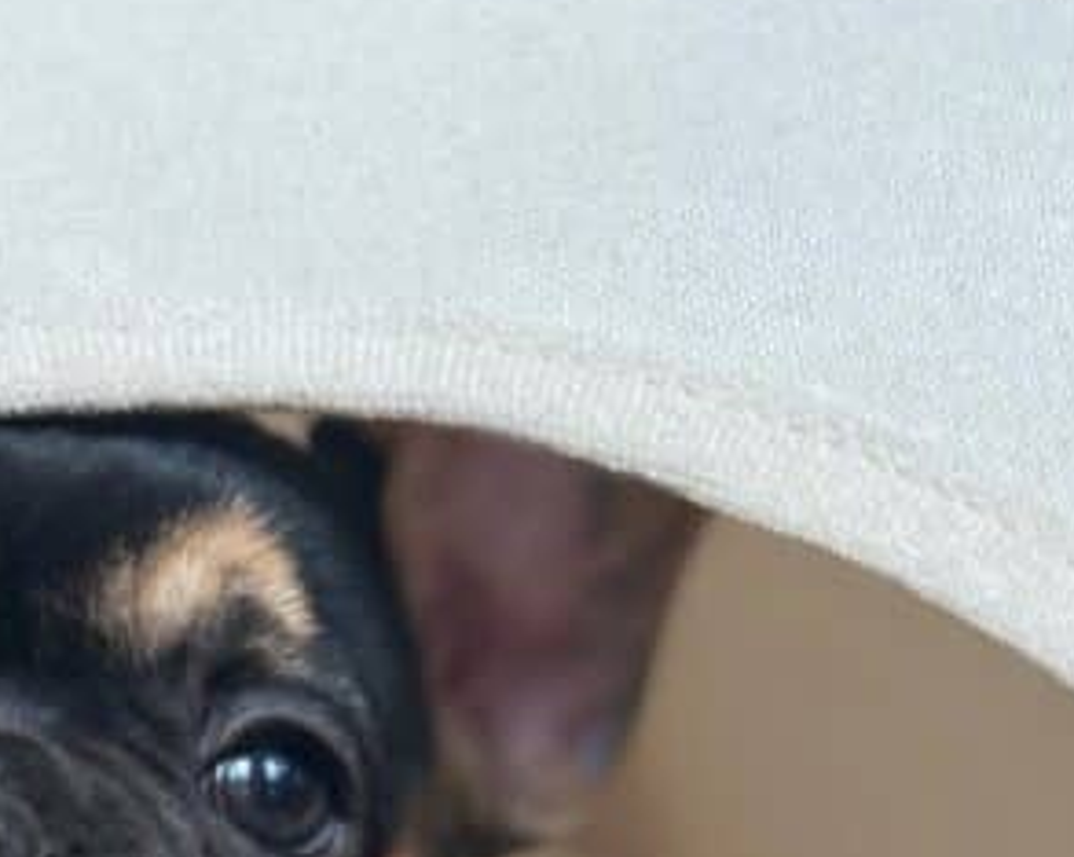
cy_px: 1703
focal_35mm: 82
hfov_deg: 22.7
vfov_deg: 15.2
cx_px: 99
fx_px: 2605
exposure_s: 1/120
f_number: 1.78
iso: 200
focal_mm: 6.76
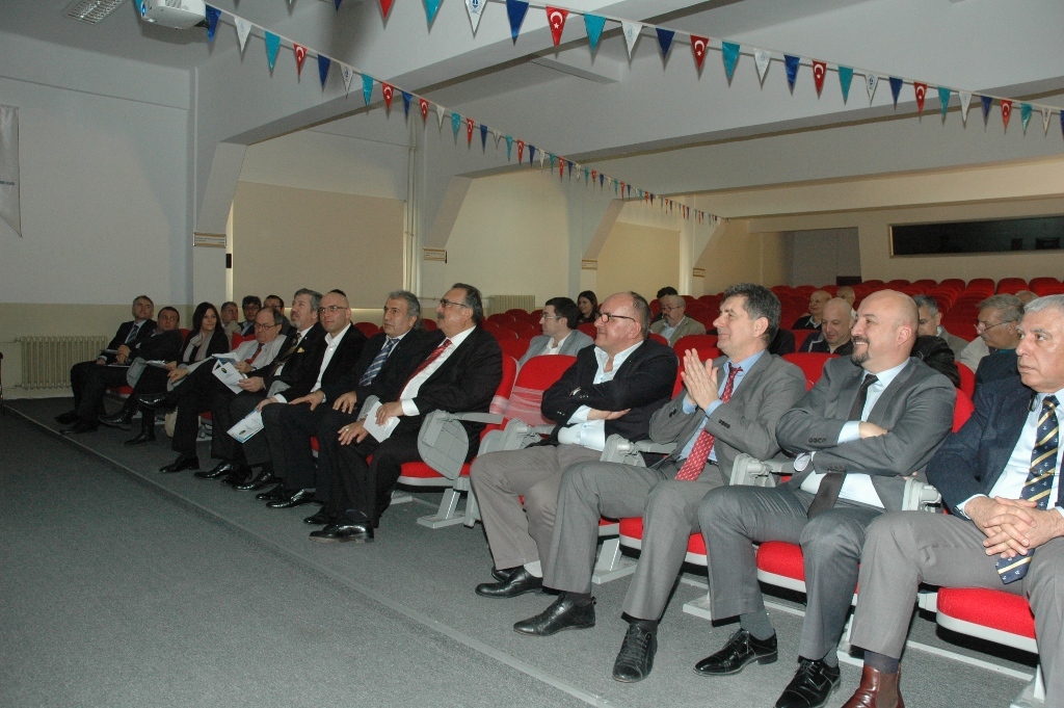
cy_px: 354
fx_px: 797
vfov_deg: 47.9
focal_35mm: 27
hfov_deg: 67.4
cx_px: 532
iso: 1000
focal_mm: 18
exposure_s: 1/60
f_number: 6.3
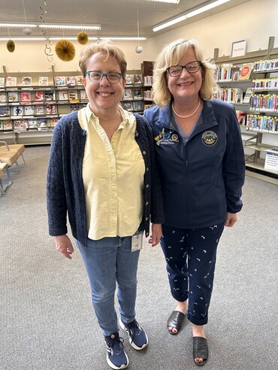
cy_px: 185
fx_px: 257
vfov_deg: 71.6
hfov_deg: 56.8
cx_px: 139
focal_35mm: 24
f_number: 1.78
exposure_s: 1/120
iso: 200
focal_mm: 6.86
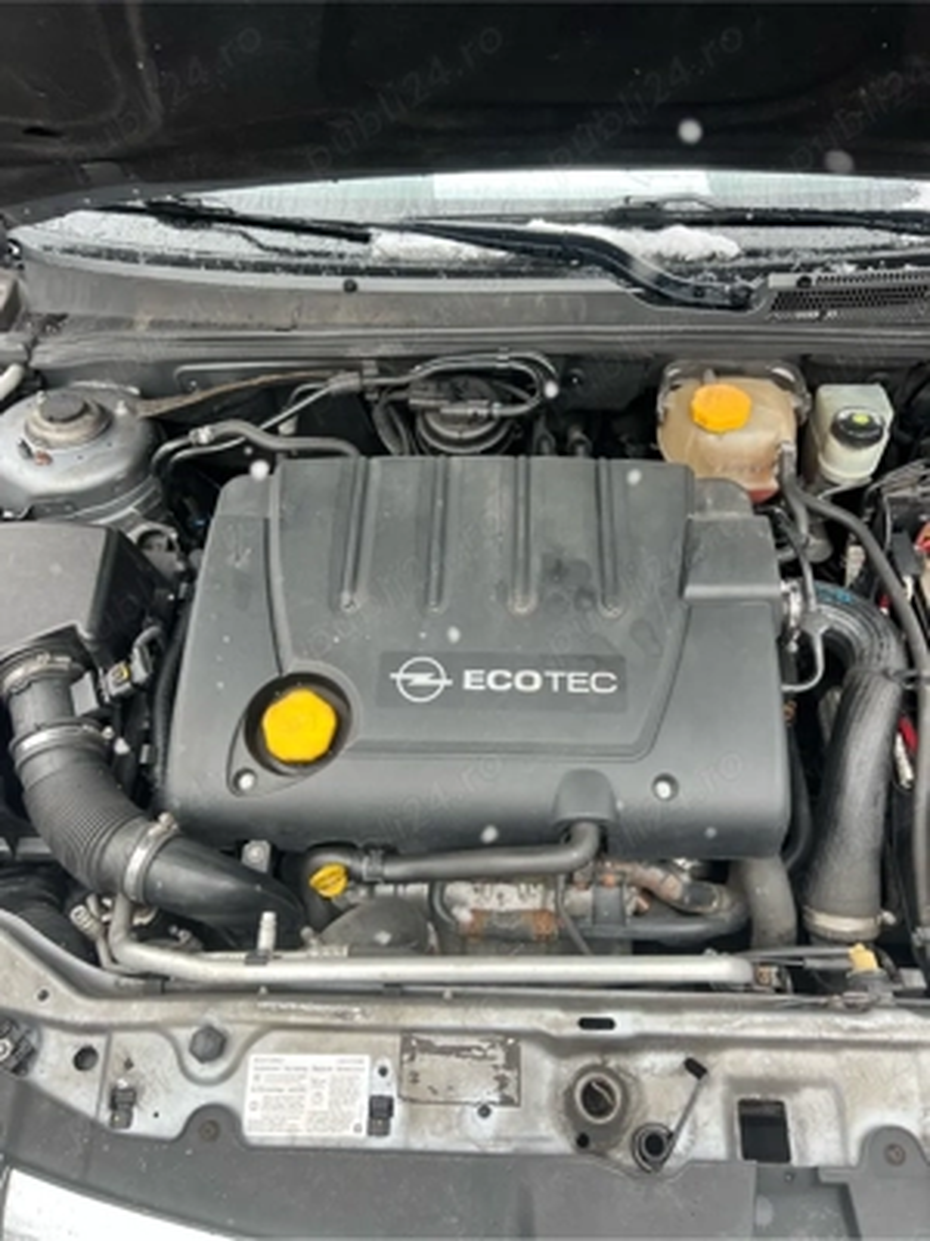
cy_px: 620
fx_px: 931
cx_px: 465
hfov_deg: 53.1
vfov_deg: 67.3
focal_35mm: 26
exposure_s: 1/121
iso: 40
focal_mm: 5.7
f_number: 1.5
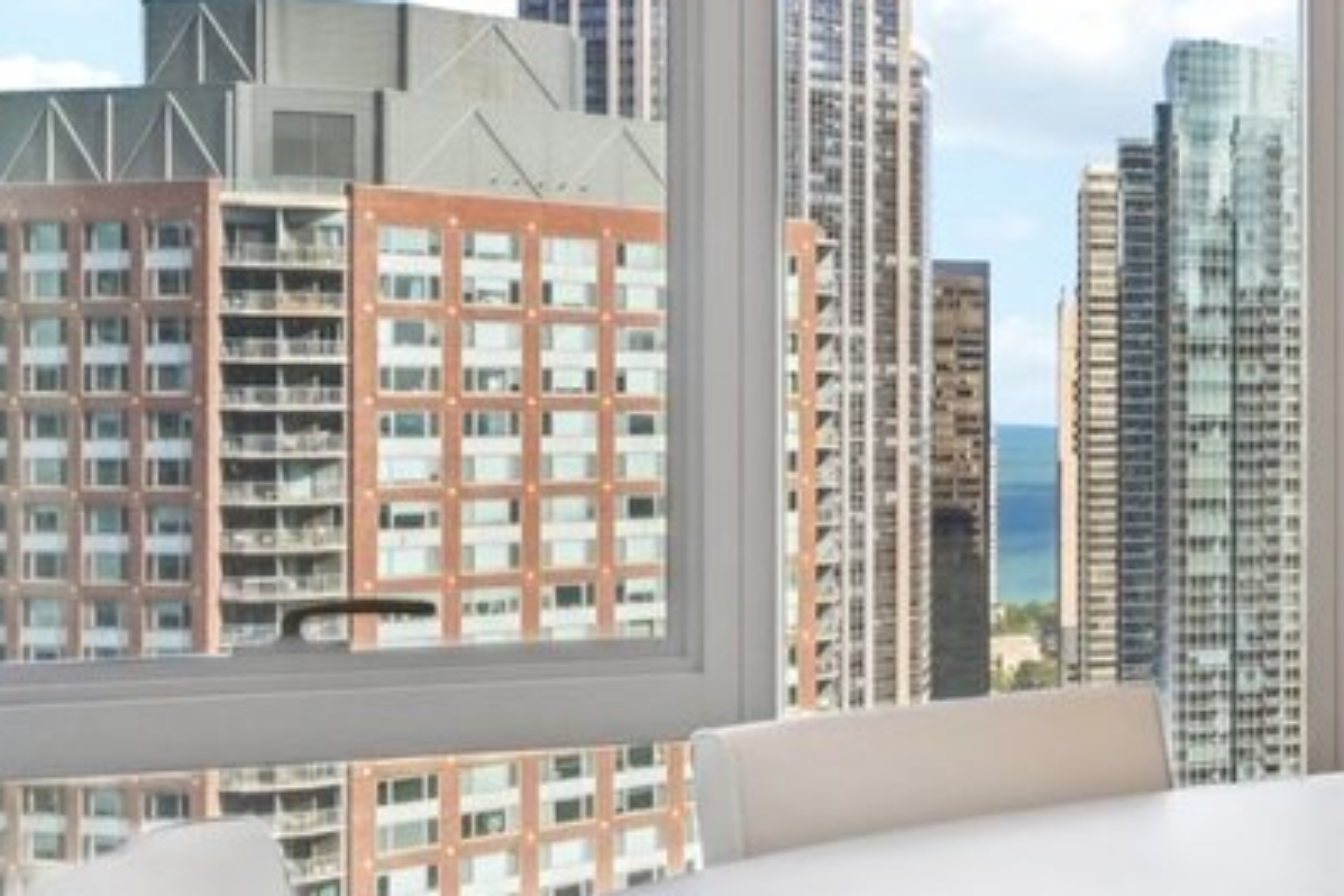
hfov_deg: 20.0
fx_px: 2426
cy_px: 371
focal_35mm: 65
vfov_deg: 20.9
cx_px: 2543
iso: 800
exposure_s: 1/250
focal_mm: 16
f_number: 8
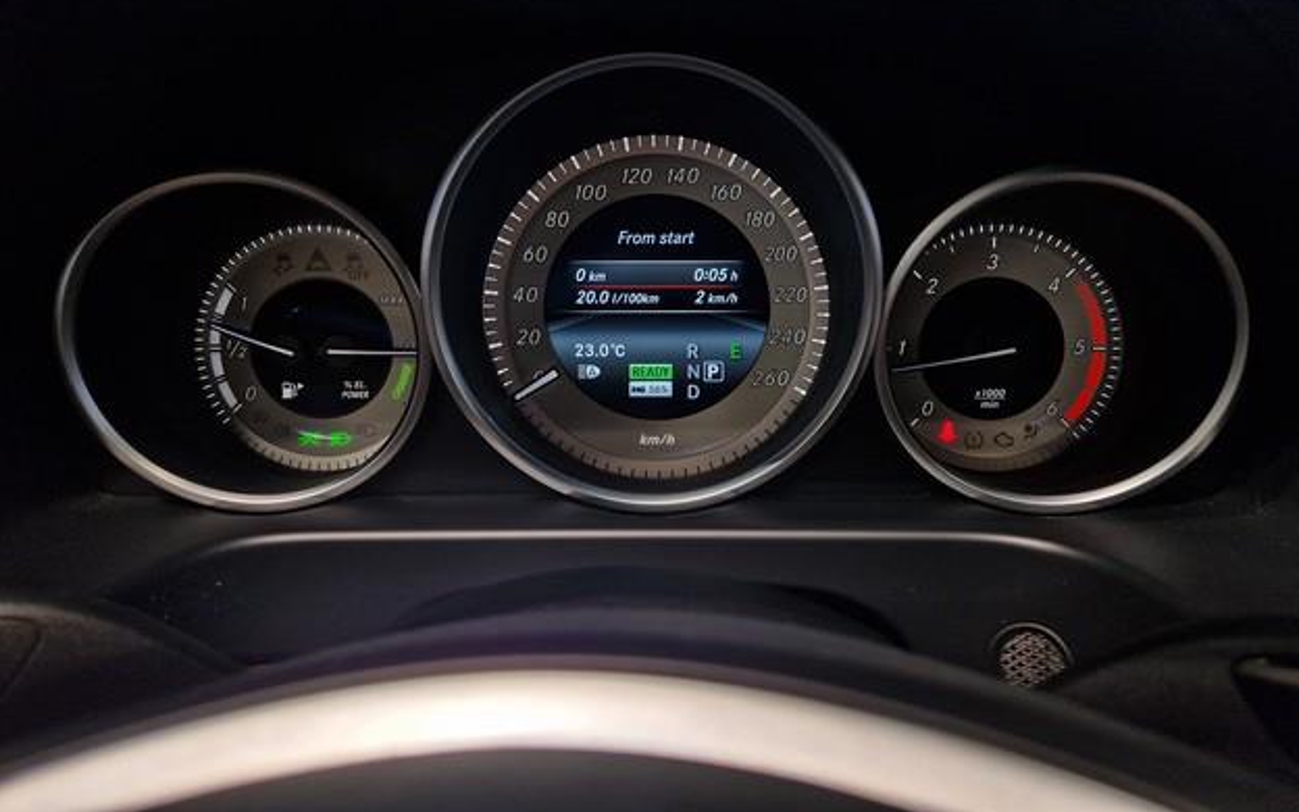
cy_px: 319
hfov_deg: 72.5
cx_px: 664
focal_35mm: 25
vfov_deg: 48.9
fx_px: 885
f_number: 1.8
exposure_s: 1/100
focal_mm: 5.4
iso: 64
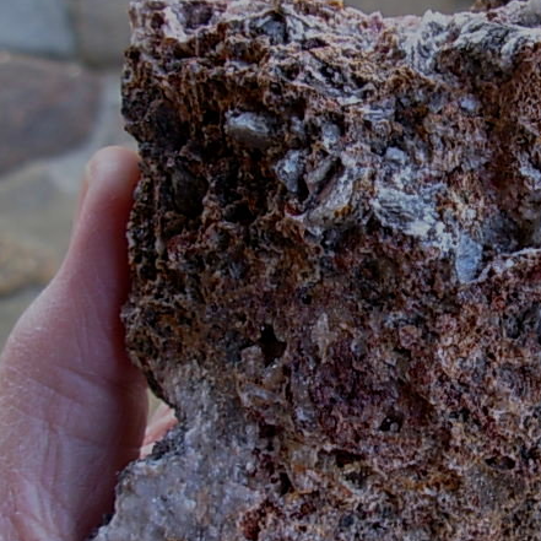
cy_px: 298
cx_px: 501
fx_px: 1379
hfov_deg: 21.6
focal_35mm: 78
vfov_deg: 22.2
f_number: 2.9
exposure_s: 1/18
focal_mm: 6.3
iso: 50
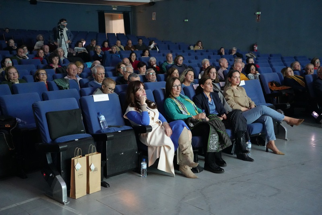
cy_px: 108
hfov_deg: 42.8
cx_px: 161
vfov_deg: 29.2
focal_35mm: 46
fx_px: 411
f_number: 3.5
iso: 12800
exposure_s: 1/20
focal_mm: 46
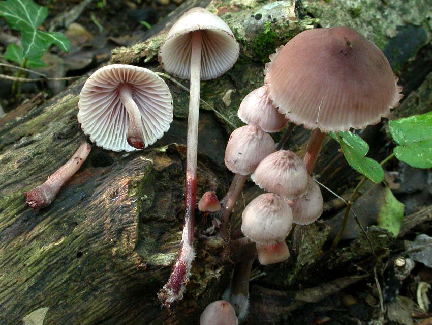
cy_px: 162
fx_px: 1411
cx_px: 216
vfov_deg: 13.1
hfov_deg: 17.4
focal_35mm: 113
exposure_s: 1/2
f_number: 8.6
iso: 200
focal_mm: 23.5
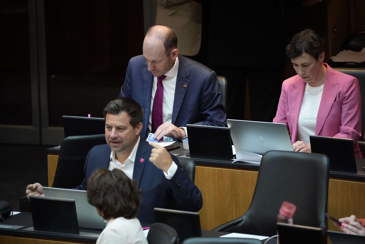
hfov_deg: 5.2
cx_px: 182
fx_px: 4055
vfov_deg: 3.4
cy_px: 122
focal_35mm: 400
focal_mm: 400
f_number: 5.6
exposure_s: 1/320
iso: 4000
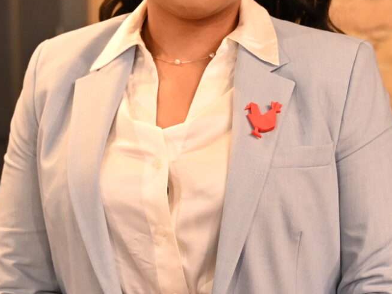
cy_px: 174
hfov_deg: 17.0
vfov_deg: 12.8
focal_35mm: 116
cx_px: 197
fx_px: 1314
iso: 3200
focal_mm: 41
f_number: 2.8
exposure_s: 1/90
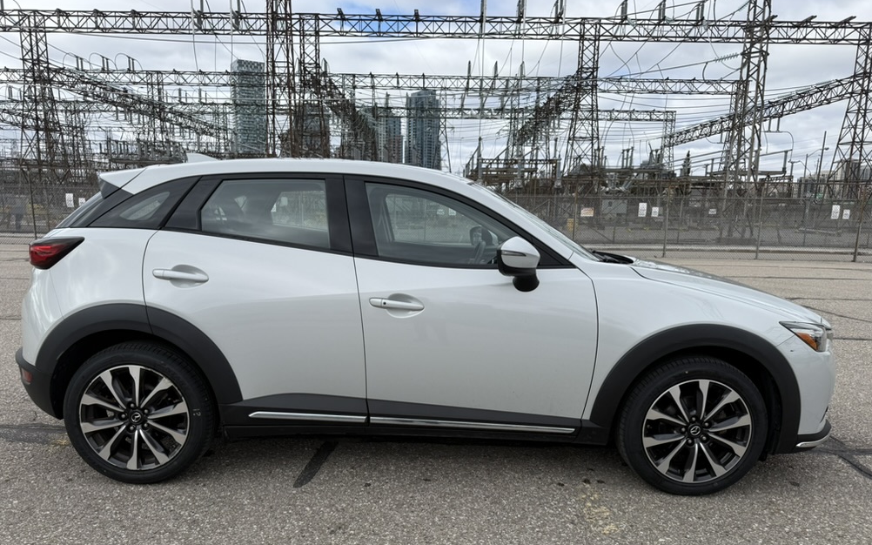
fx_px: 618
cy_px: 330
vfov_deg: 47.3
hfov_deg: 70.4
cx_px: 432
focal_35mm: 26
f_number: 1.78
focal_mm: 6.76
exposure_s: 1/3145
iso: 80
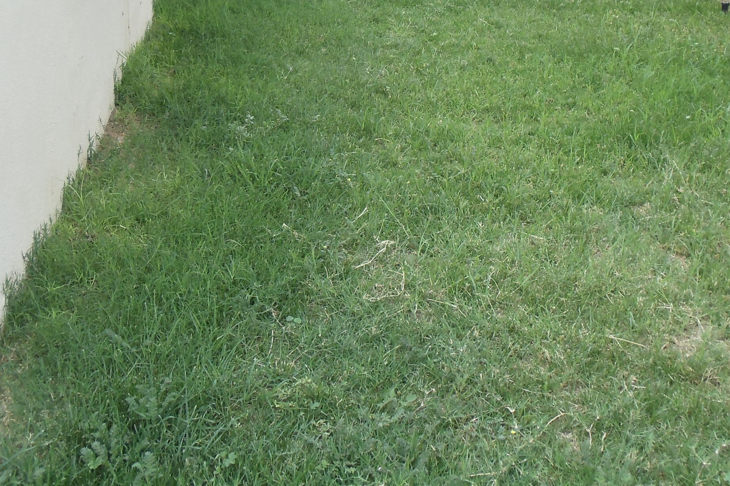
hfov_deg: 27.0
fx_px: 1520
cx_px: 340
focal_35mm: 75
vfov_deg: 17.9
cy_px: 41
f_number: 3.5
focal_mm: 6
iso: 100
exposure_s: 1/250
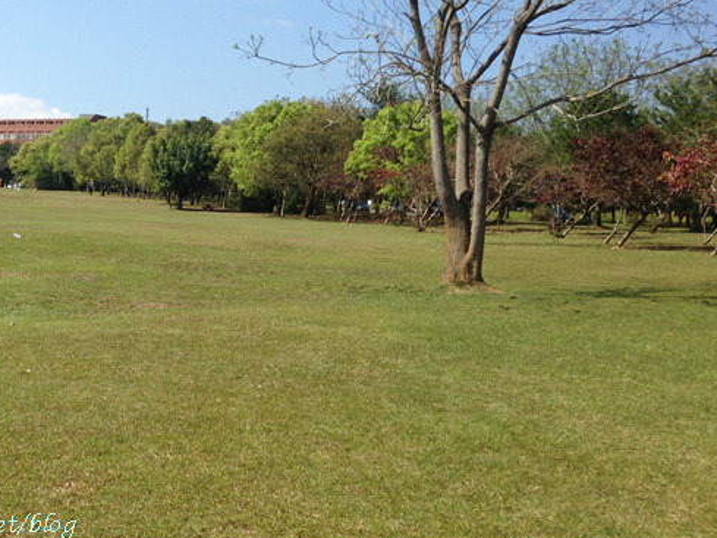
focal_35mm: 54
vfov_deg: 26.6
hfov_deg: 34.9
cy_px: 120
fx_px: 1119
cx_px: 191
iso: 50
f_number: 2.4
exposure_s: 1/1550
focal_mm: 4.13
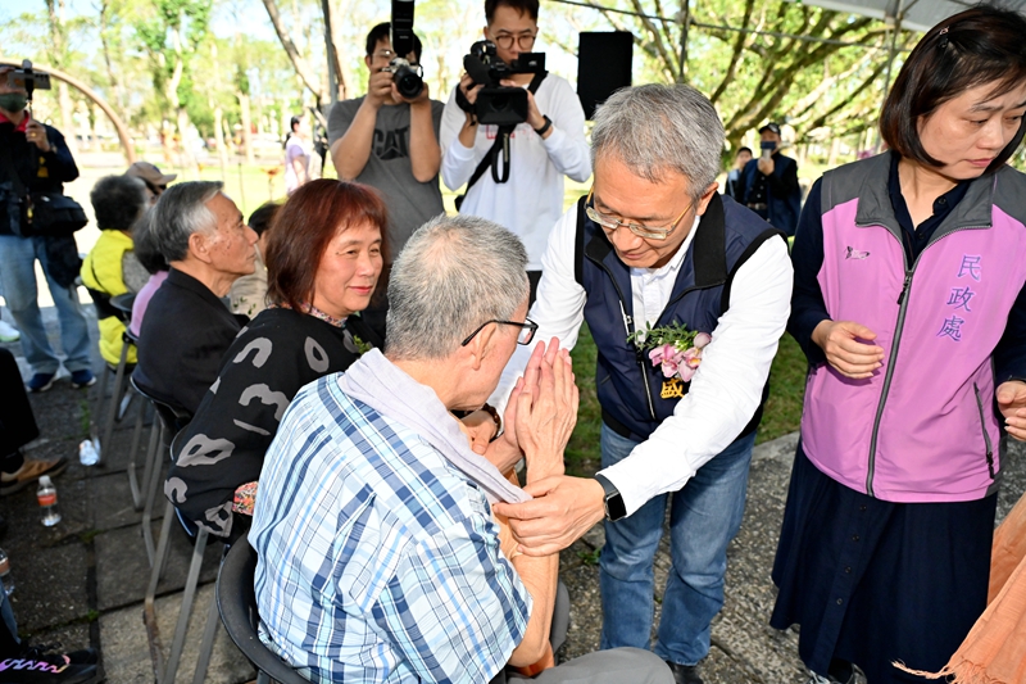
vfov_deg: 53.1
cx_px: 513
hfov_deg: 73.8
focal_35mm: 24
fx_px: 684
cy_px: 342
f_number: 4
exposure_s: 1/3200
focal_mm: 24
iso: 2500
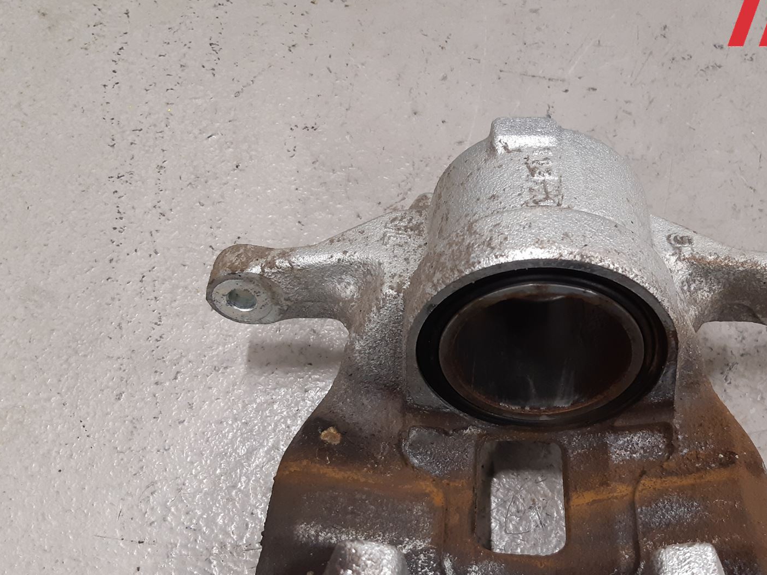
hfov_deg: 48.3
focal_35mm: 38
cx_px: 503
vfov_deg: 37.4
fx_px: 842
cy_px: 374
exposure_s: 1/50
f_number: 1.7
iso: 160
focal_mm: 3.93
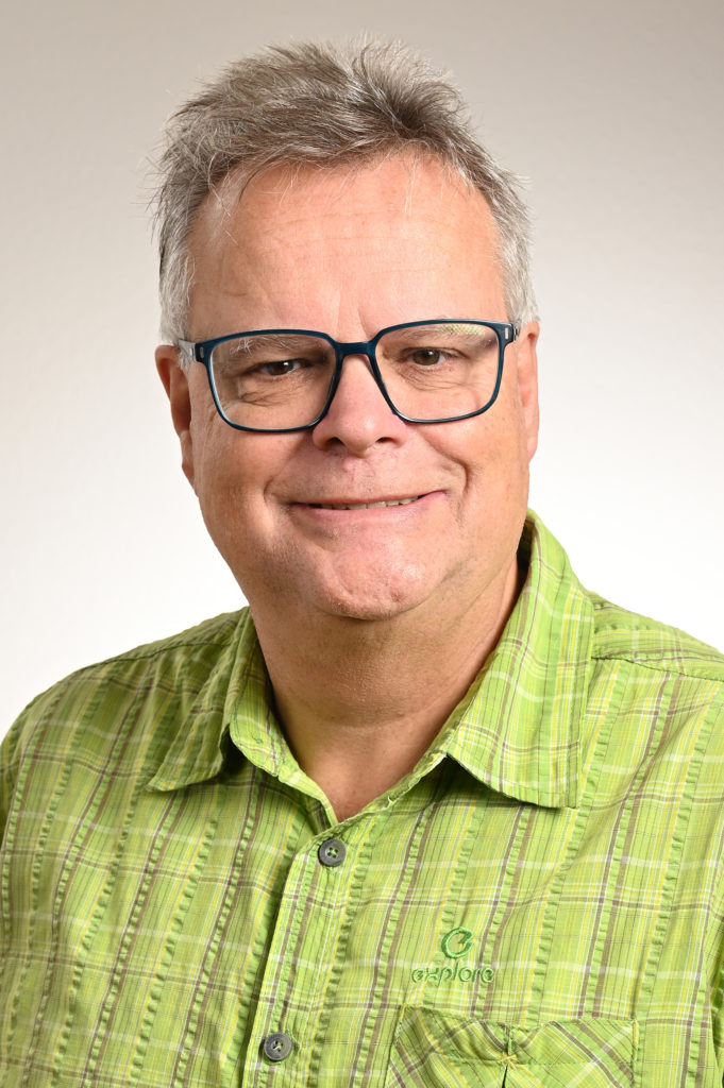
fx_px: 1450
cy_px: 544
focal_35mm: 48
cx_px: 362
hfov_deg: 28.0
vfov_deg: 41.1
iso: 125
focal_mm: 48
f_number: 8
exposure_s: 1/160
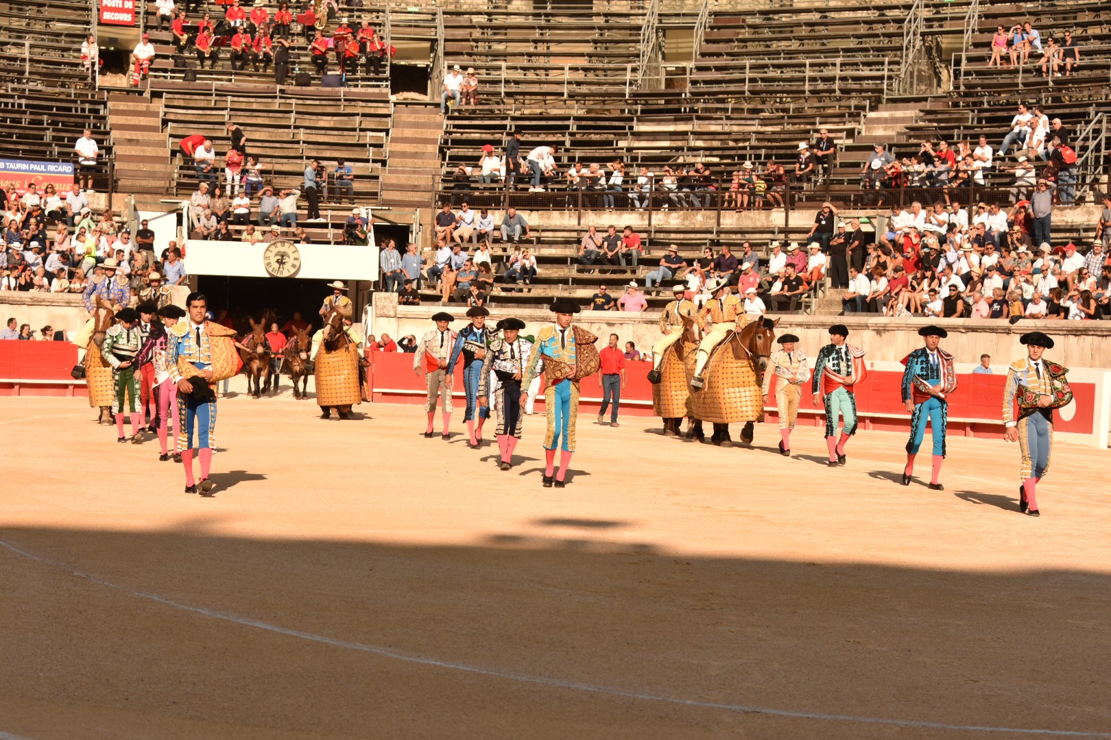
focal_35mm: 82
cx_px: 556
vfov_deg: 16.7
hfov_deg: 24.8
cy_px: 370
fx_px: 2530
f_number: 7.1
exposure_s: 1/1000
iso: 400
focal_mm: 82
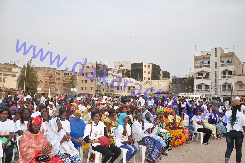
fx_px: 184
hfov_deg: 67.4
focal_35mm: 27
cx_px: 122
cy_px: 82
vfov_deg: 47.8
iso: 200
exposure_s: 1/200
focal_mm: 18
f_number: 5
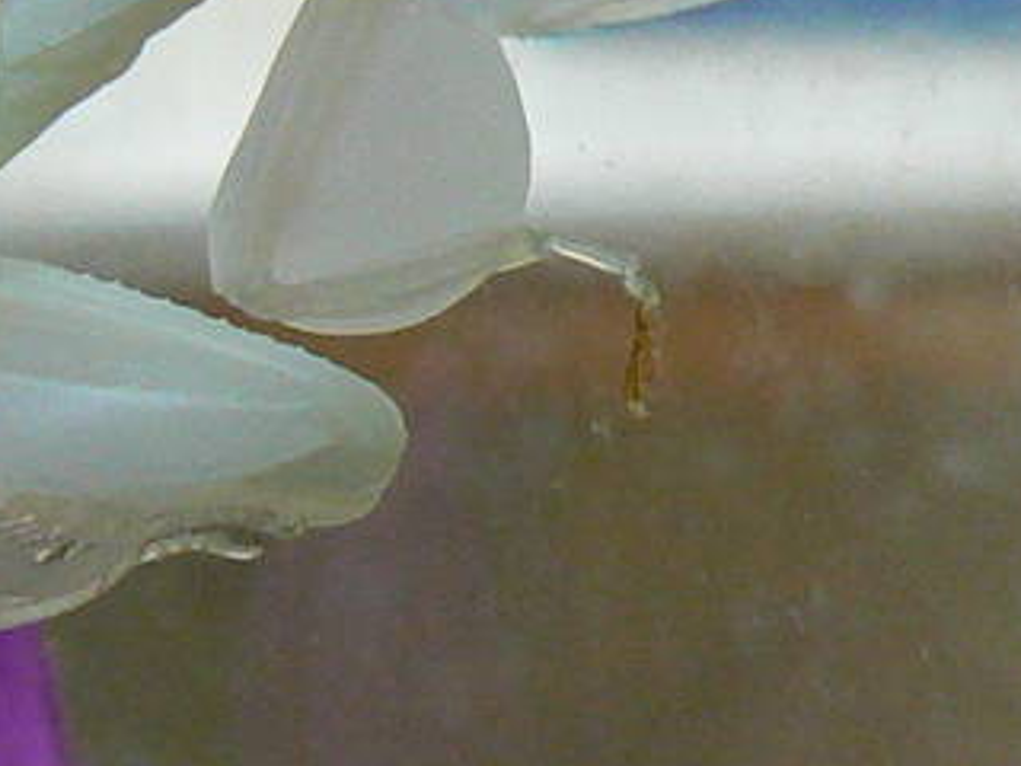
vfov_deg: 8.2
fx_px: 5309
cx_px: 38
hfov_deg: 10.9
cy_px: 207
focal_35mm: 180
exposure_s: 1/30
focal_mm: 6
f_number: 2.8
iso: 200
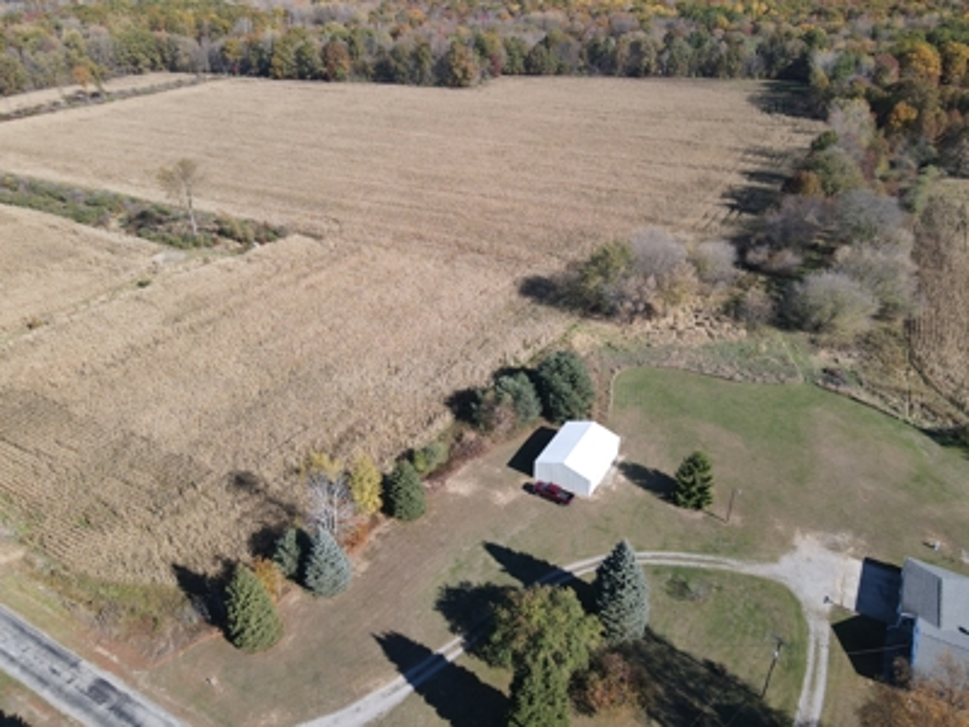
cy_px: 364
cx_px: 484
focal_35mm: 24
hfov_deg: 71.6
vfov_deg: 56.8
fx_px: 672
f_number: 2.8
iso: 100
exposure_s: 1/25
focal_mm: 4.5
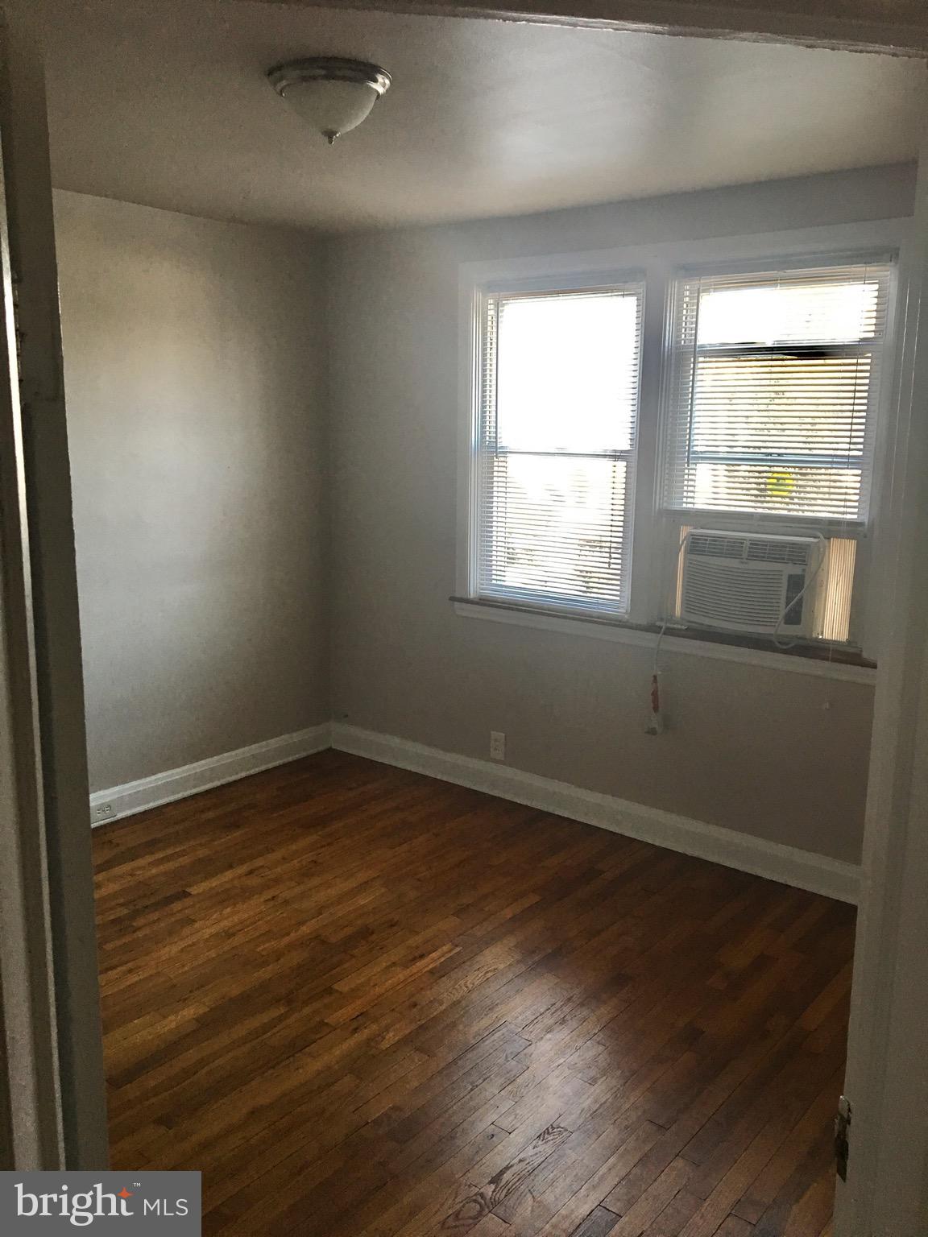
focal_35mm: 29
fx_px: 1037
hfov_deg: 48.2
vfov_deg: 61.7
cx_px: 464
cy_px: 618
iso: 40
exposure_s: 1/30
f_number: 2.2
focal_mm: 4.15
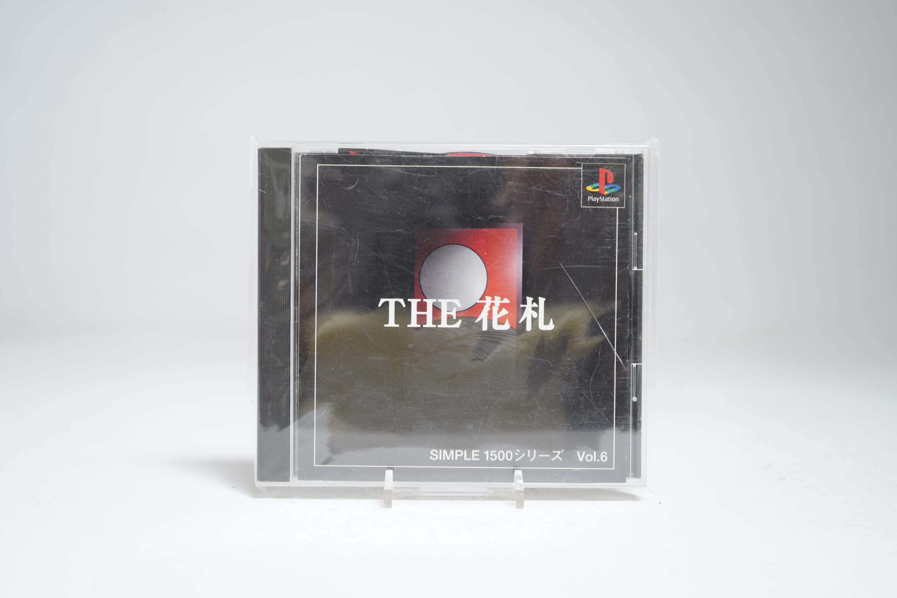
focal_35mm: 45
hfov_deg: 43.6
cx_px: 448
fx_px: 1121
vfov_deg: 29.9
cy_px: 299
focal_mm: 45
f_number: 5.6
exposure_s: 1/4
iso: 100
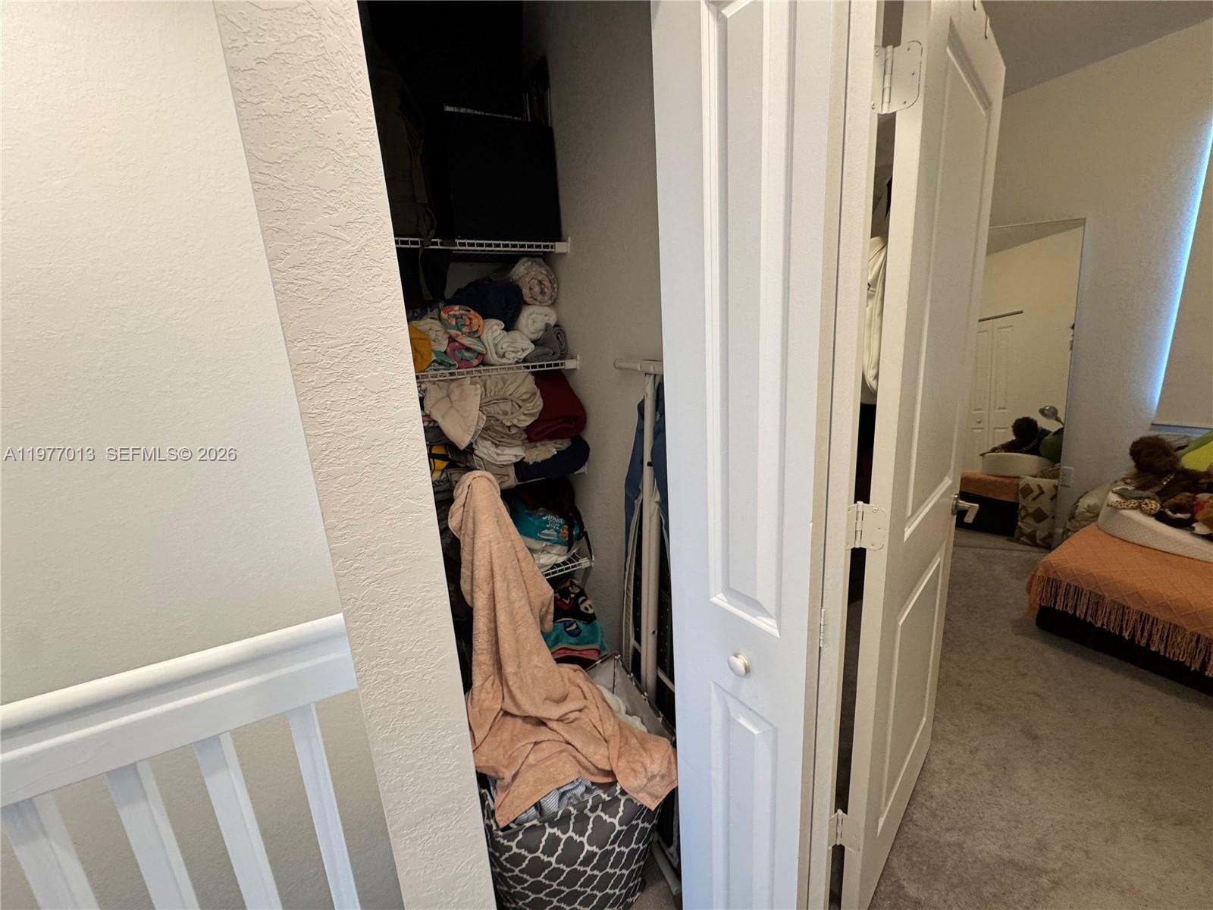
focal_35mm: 14
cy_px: 455
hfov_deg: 102.1
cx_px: 606
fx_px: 491
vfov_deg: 85.7
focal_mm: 2.22
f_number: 2.2
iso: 200
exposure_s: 1/60
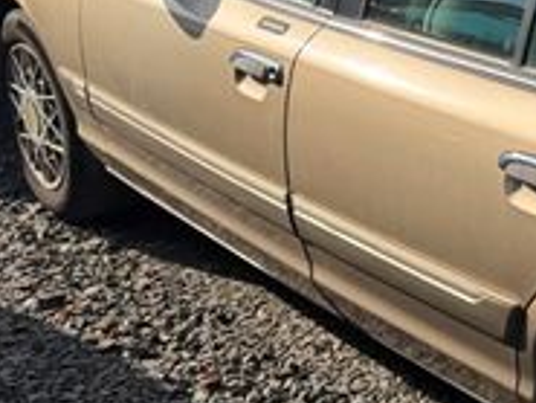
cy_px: 171
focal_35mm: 83
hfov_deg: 19.5
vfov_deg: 17.8
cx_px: 869
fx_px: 1286
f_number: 1.78
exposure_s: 1/4673
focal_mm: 6.76
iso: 100
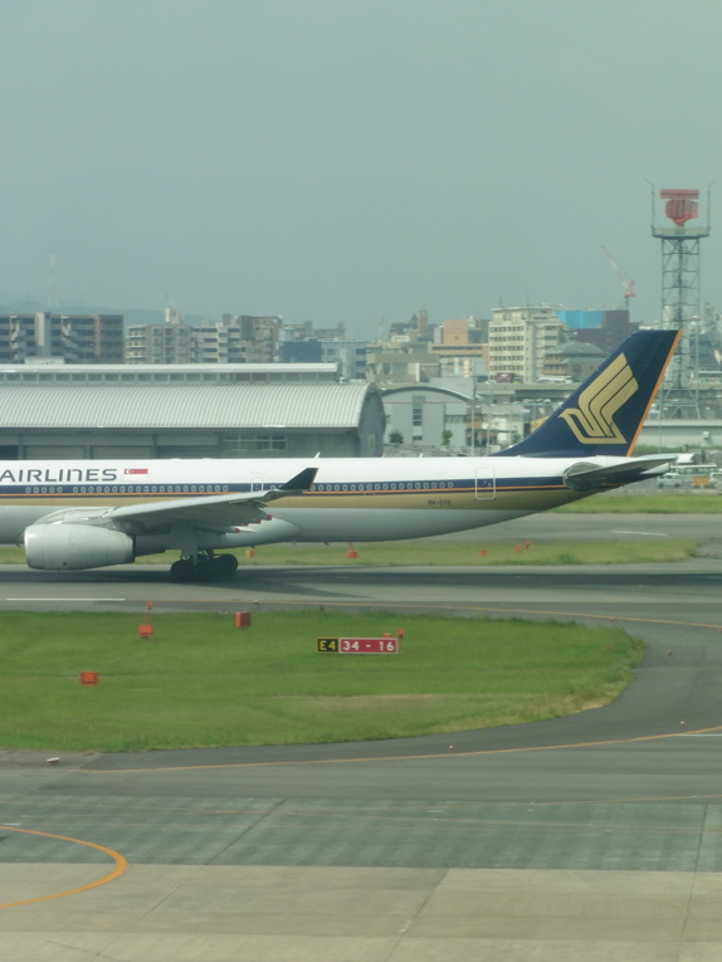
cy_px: 480
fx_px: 5394
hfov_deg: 7.7
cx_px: 186
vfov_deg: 10.2
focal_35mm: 194
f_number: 6.3
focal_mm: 25.9
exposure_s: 1/250
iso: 100
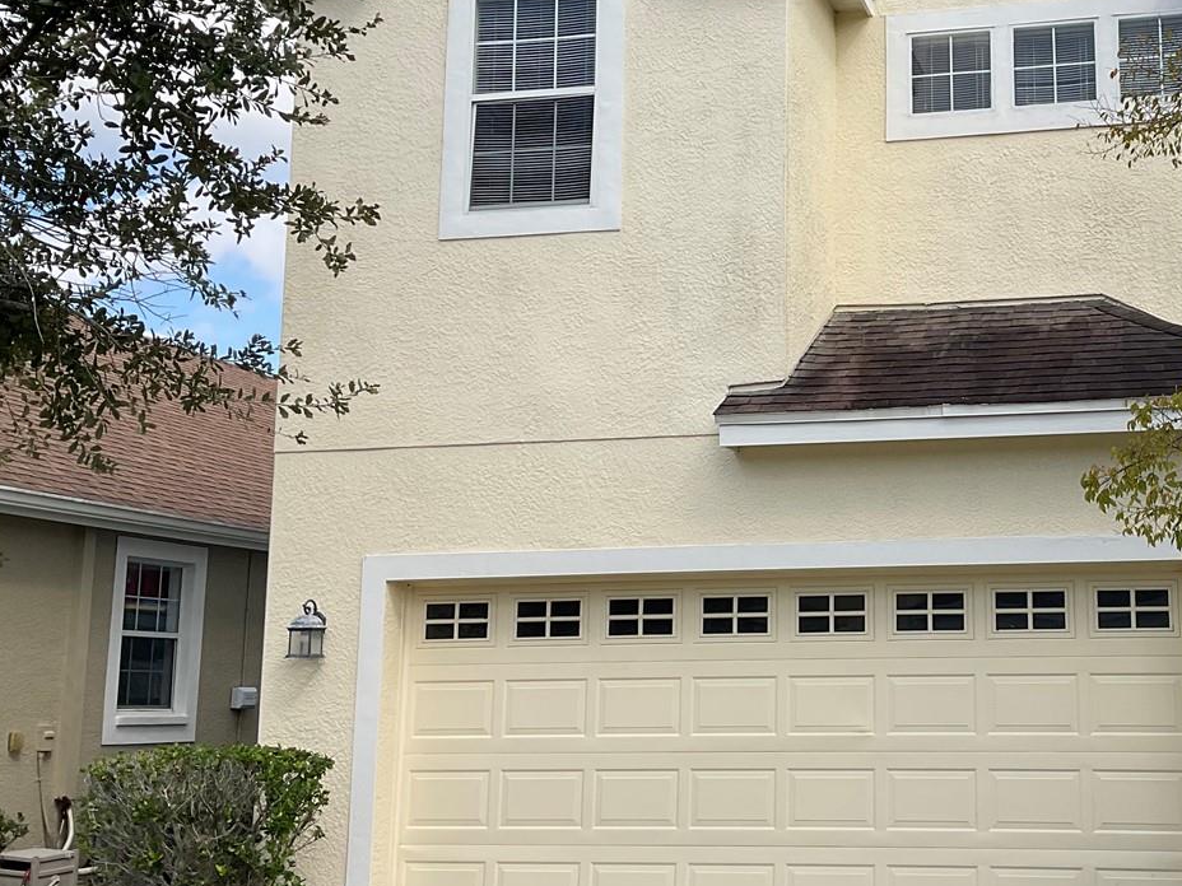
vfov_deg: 29.1
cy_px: 384
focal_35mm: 50
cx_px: 907
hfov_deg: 37.1
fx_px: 1707
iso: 16
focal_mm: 3
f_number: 1.8
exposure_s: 1/1534
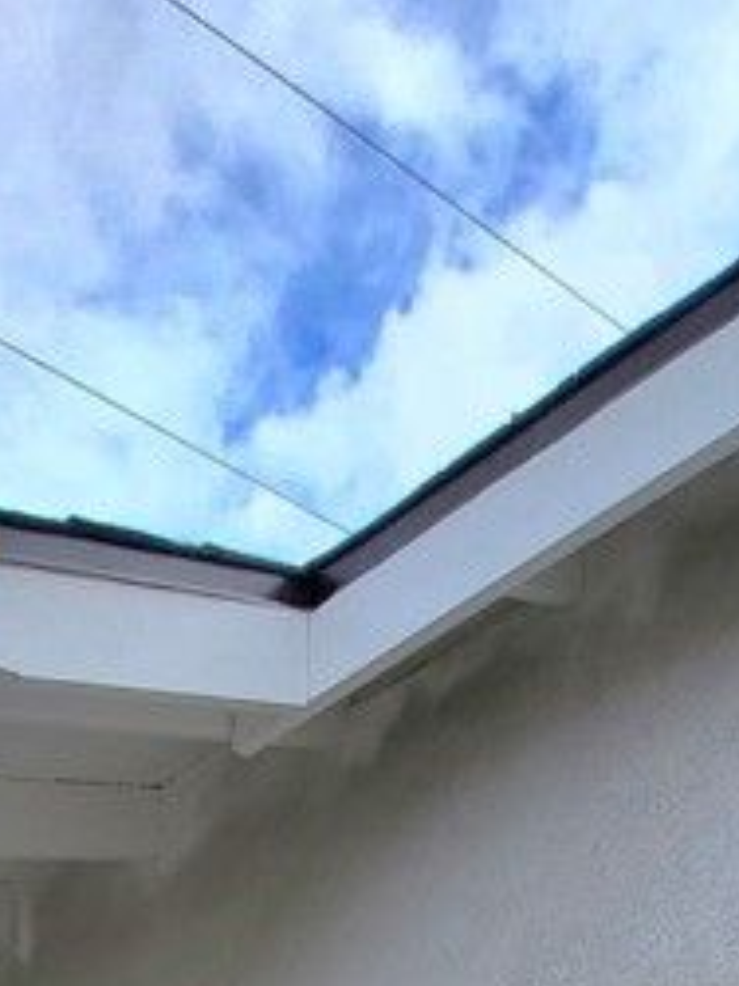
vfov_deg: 19.8
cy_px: 1945
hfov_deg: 27.5
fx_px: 1510
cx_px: 338
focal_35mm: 53
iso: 32
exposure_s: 1/769
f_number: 2.2
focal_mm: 1.74
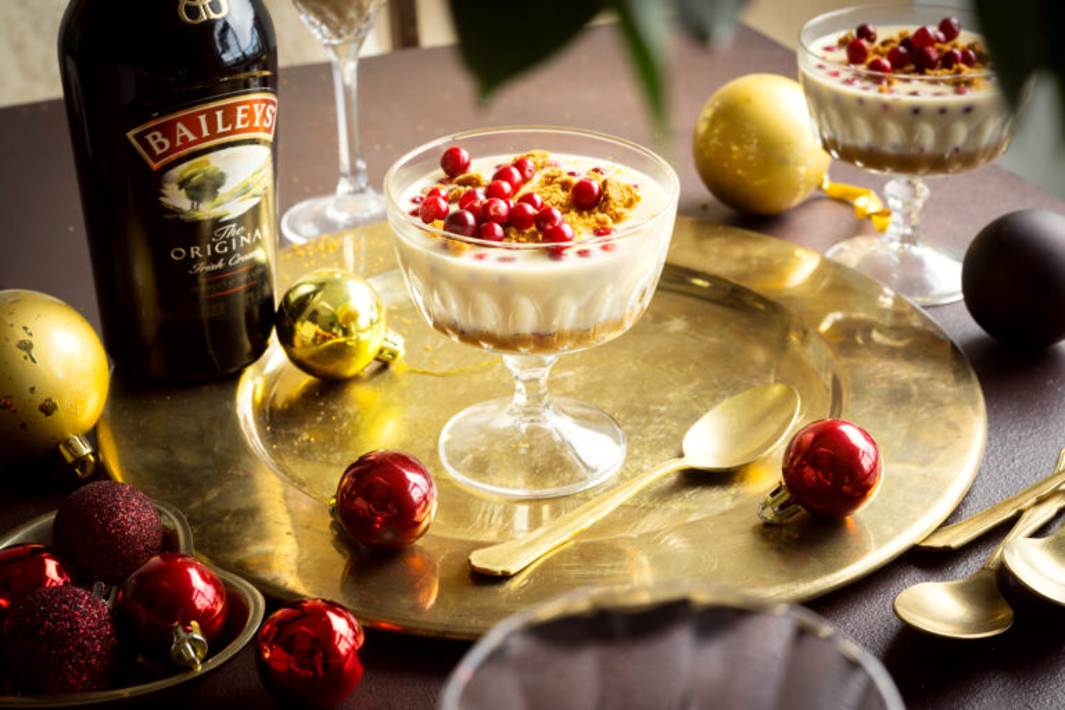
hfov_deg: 33.4
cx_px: 532
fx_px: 1775
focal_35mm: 60
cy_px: 355
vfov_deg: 22.6
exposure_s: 1/15
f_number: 13
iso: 200
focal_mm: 60
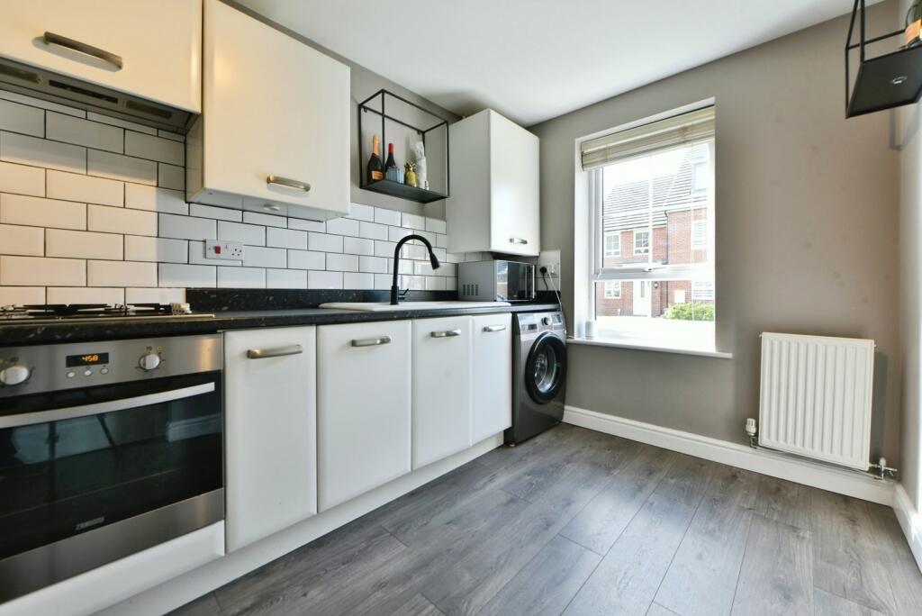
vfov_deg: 81.3
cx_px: 461
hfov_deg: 104.2
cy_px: 308
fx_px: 359
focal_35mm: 14
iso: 500
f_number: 9
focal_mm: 14
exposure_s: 1/30
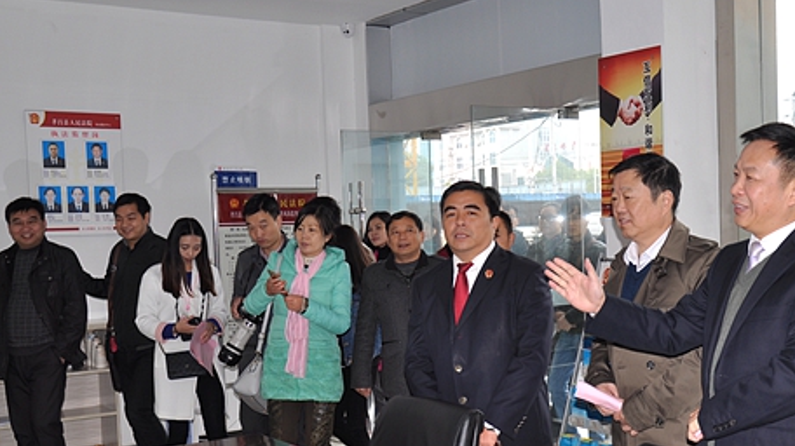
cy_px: 273
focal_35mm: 52
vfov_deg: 23.1
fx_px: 1089
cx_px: 479
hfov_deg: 39.9
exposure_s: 1/60
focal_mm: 25
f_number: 4
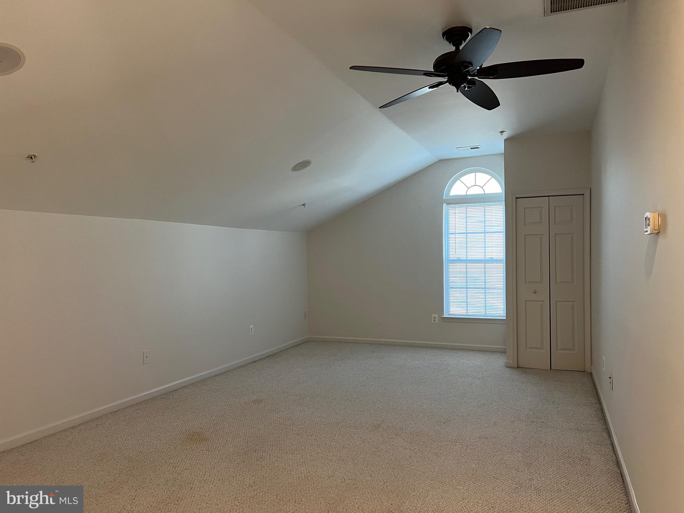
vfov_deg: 53.1
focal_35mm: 26
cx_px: 342
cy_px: 256
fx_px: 514
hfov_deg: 67.3
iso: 200
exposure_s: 1/60
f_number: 1.5
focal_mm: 5.7
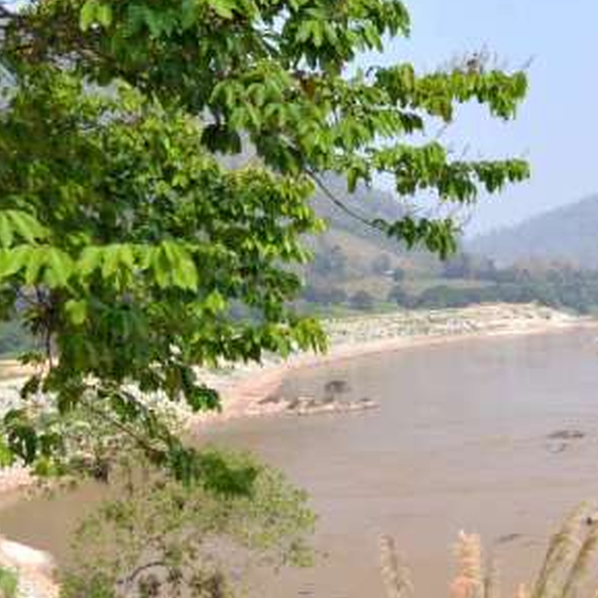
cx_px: 811
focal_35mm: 73
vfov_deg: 23.6
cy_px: 391
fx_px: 1427
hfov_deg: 21.1
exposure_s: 1/160
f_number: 6.3
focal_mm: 31
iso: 100
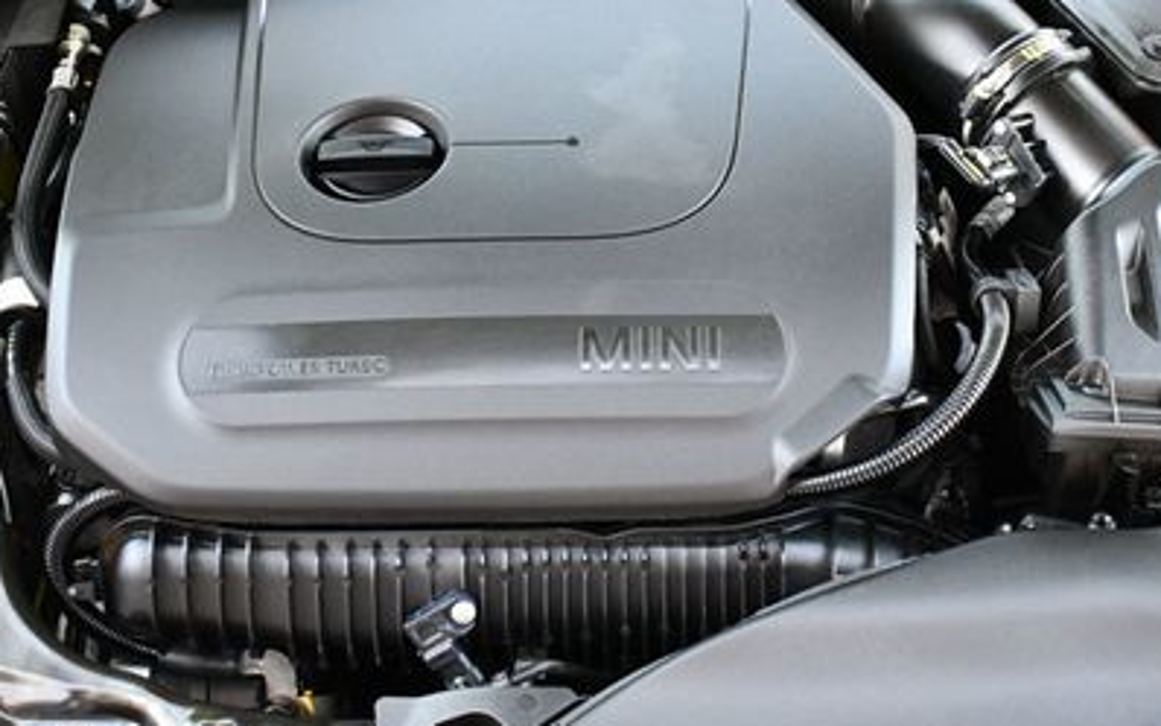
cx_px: 688
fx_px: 1867
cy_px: 274
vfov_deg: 22.0
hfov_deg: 34.4
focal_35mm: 59
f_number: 3.5
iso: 1000
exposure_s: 1/125
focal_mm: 18
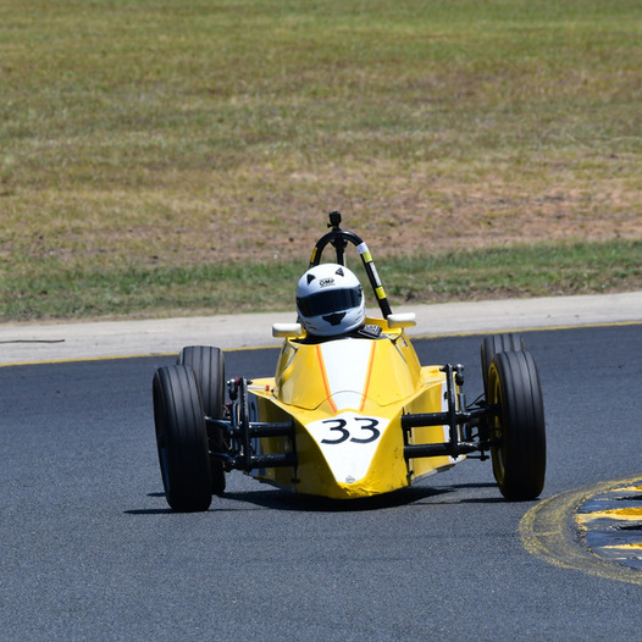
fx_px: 15464
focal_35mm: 737
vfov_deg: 2.4
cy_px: 317
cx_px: 361
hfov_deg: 2.4
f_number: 11
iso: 320
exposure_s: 1/640
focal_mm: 380
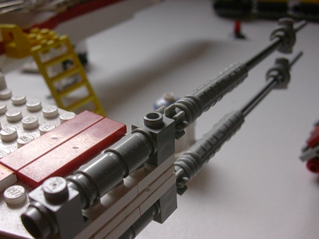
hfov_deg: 42.1
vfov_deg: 32.2
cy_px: 120
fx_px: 415
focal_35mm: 45
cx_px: 160
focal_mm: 6.7
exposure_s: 1/33.9
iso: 70
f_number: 2.9
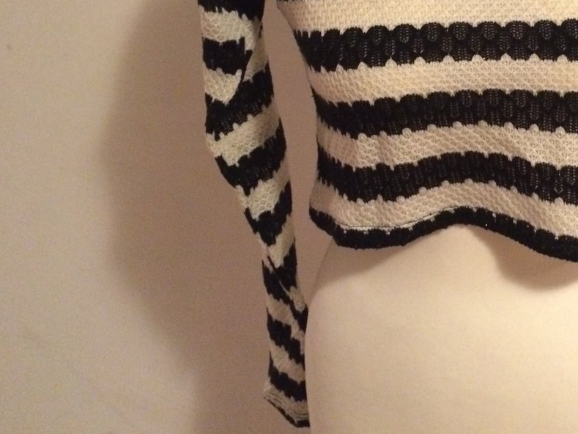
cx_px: 456
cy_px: 73
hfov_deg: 37.6
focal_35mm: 49
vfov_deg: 28.9
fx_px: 818
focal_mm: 4.15
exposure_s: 1/17
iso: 500
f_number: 2.2
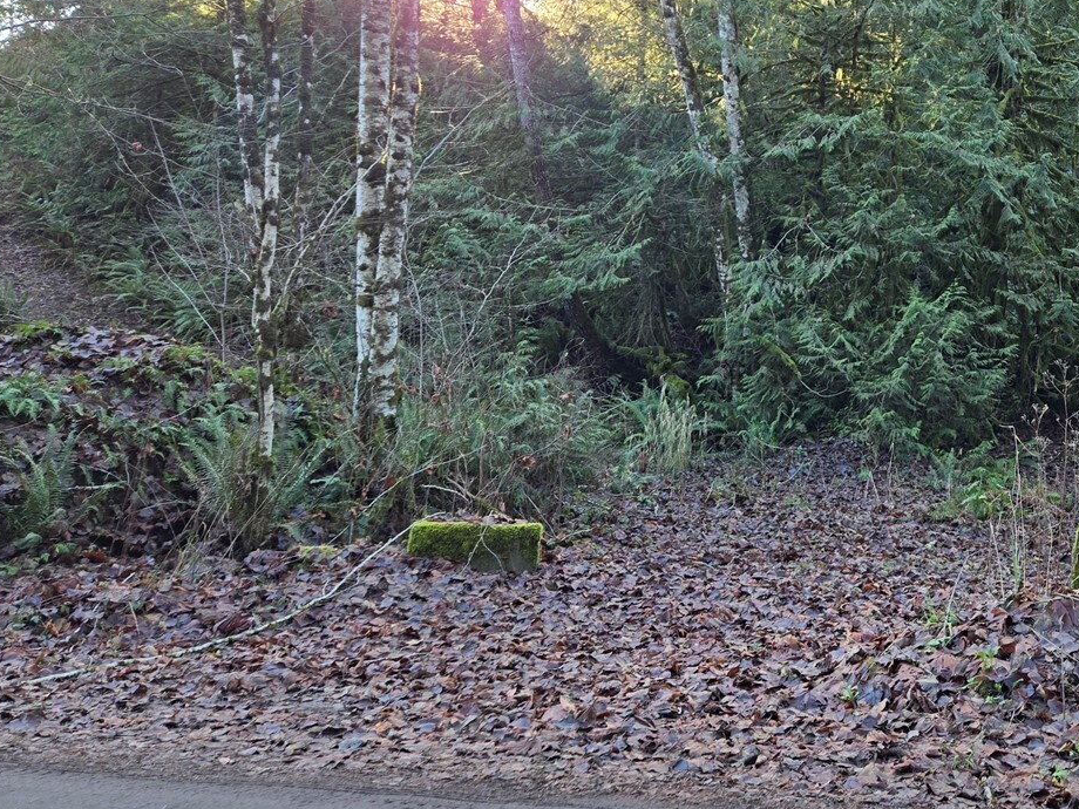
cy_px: 295
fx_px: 1247
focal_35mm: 40
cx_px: 888
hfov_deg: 44.2
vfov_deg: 35.7
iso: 50
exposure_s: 1/180
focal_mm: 5.4
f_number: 1.8
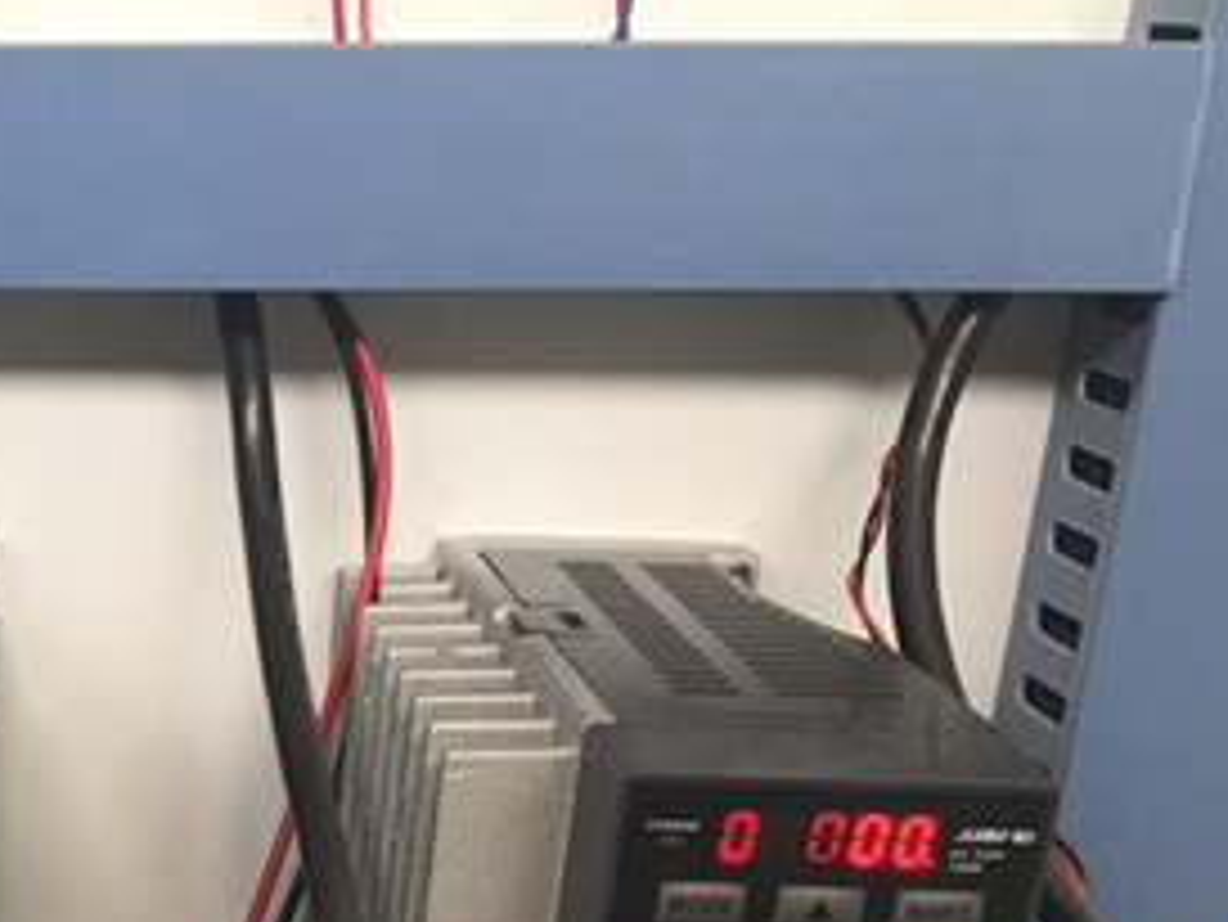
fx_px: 2413
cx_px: -175
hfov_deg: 26.0
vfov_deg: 20.5
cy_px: 1057
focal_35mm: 68
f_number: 2.2
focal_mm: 4.15
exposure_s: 1/120
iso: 50
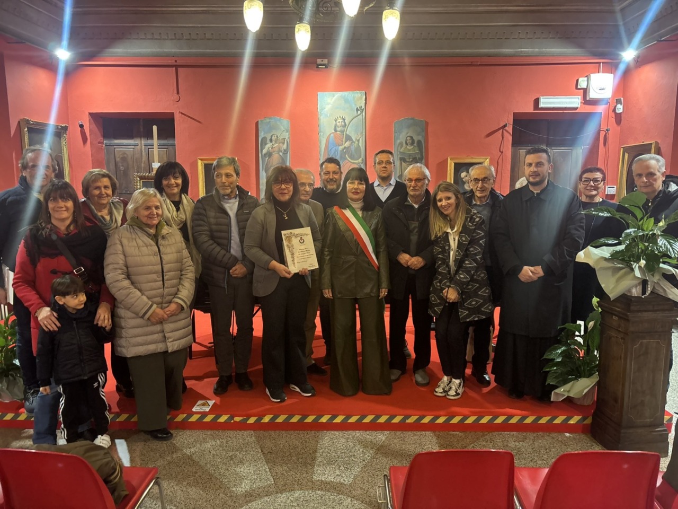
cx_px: 339
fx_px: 509
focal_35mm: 26
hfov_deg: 67.3
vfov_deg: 53.1
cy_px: 254
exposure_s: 1/50
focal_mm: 5.96
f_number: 1.6
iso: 400
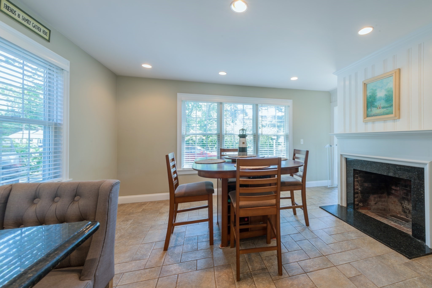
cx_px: 216
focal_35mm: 14
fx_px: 168
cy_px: 144
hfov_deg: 104.3
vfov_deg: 81.2
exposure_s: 1.6
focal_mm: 14
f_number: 16
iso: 100
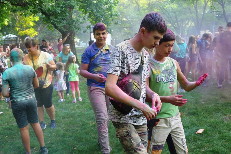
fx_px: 257
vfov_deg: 33.4
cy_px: 77
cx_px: 116
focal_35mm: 40
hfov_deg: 48.4
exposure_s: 1/100
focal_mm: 7.9
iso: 80
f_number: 2.2
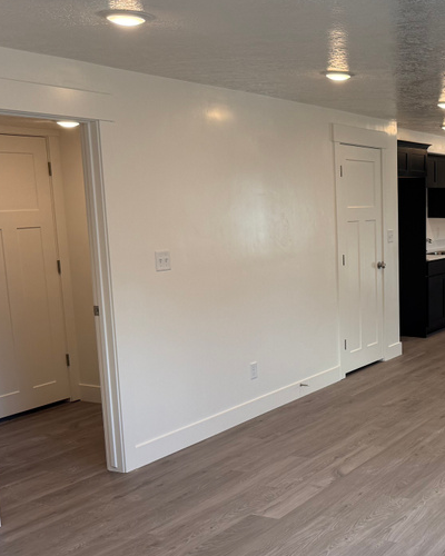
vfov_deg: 38.6
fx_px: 790
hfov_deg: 29.3
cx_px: 448
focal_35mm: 48
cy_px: 341
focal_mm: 6.76
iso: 125
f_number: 1.78
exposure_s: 1/240
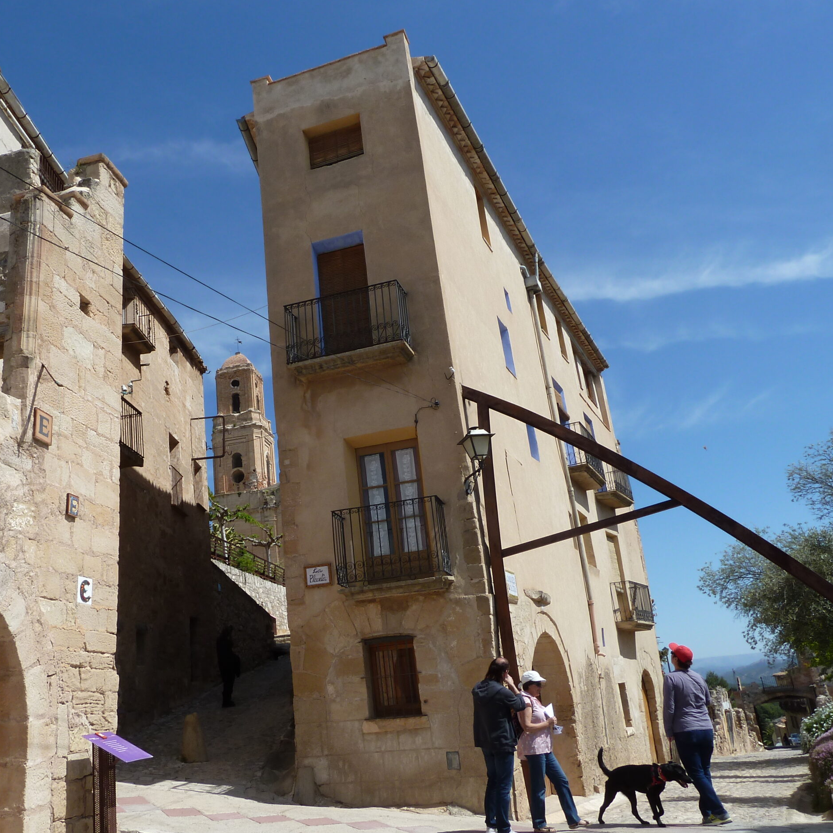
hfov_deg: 53.4
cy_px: 418
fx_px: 817
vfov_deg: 54.0
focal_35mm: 30
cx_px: 305
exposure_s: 1/500
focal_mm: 4.1
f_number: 5
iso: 80
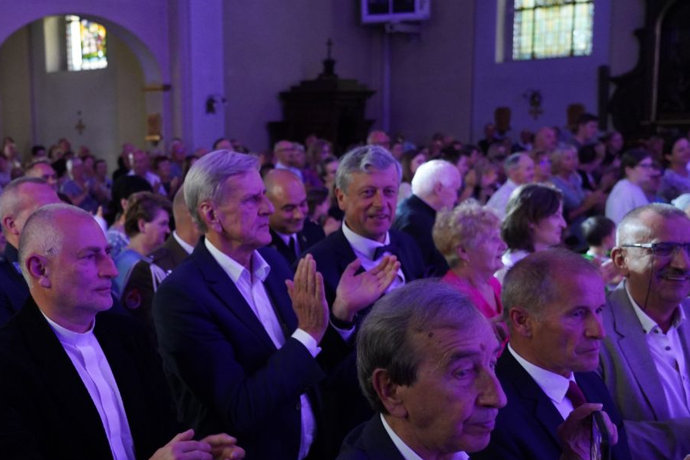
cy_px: 286
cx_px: 190
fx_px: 920
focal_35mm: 48
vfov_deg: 28.0
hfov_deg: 40.2
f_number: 4
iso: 6400
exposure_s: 1/100
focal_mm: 33
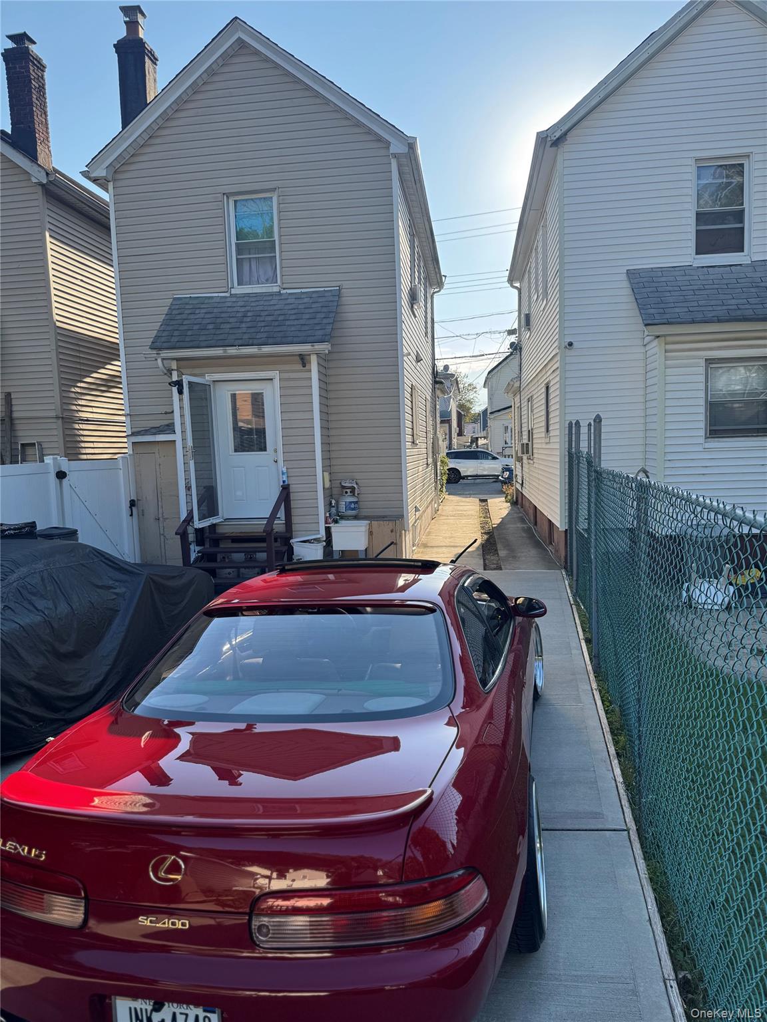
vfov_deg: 71.6
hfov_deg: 56.8
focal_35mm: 24
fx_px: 709
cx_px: 384
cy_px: 511
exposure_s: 1/1395
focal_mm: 6.76
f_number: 1.78
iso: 80
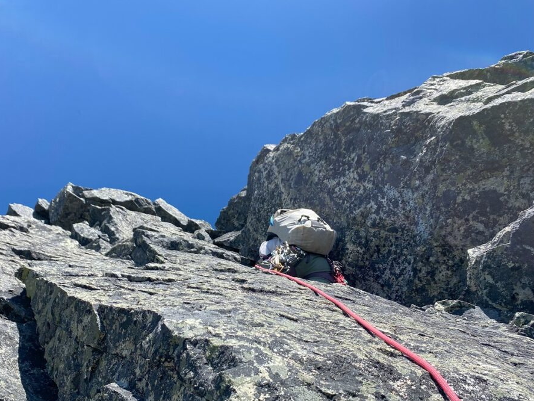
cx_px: 228
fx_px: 463
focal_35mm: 30
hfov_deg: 59.7
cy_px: 221
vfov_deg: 46.8
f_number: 1.8
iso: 32
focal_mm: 4.25
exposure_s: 1/1608
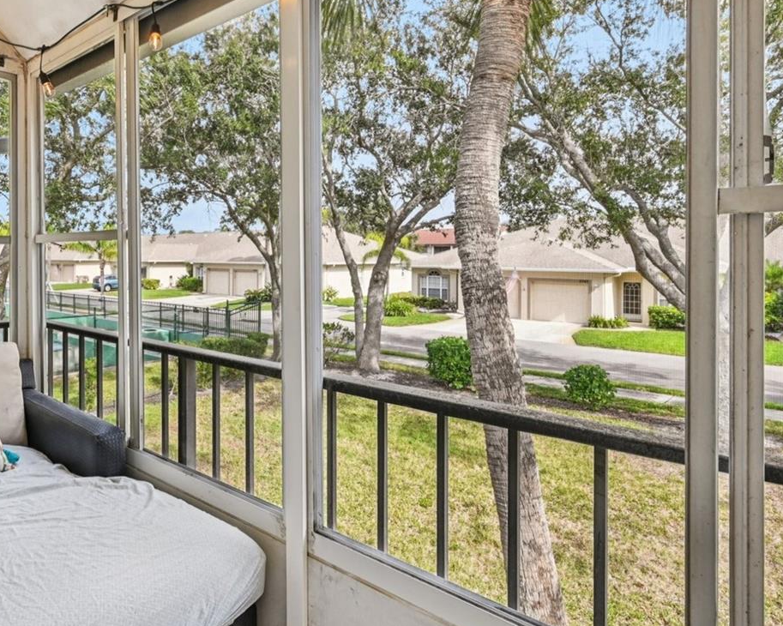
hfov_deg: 69.1
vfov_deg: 60.2
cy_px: 241
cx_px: 223
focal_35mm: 23
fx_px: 533
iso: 400
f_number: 8
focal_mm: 14
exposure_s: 1/500
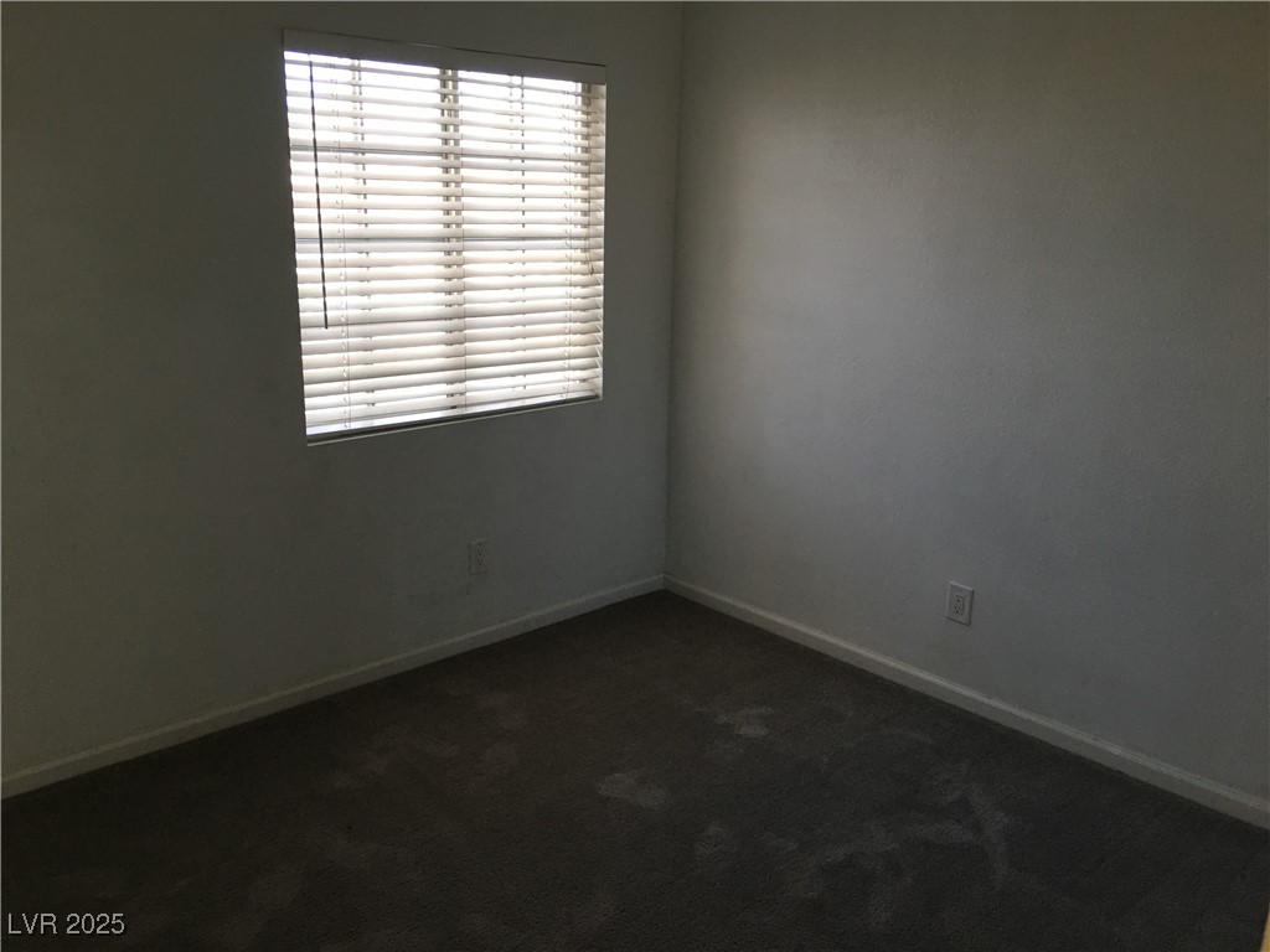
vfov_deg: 48.2
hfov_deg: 61.7
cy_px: 476
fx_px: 1064
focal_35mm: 29
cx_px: 635
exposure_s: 1/15
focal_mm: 4.15
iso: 40
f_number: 2.2
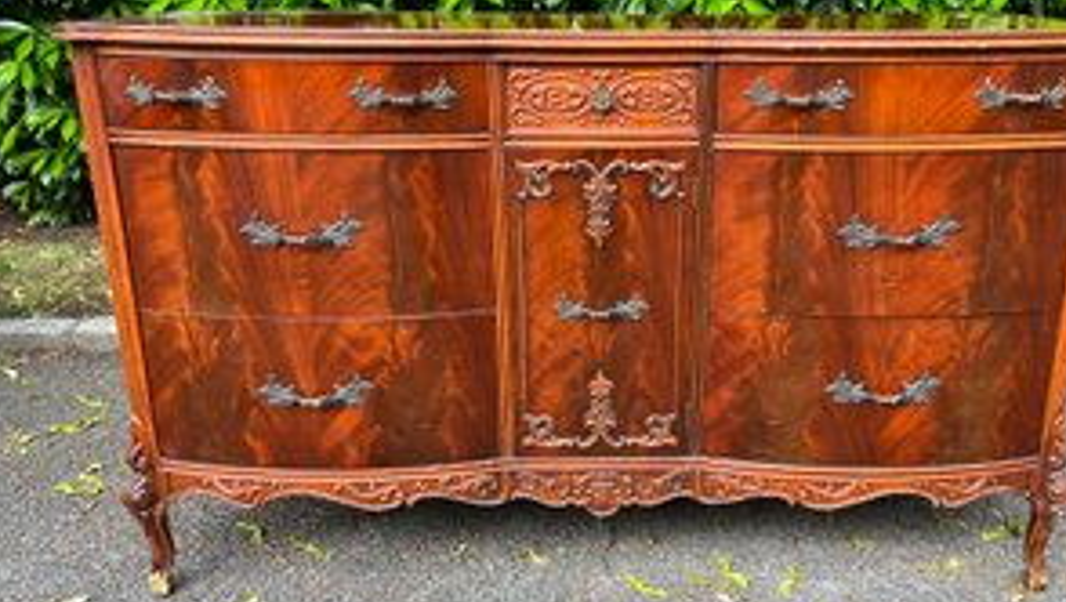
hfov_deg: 59.3
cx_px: 600
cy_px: 274
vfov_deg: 35.7
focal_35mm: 33
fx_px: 934
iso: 64
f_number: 1.5
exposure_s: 1/121
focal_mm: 5.7
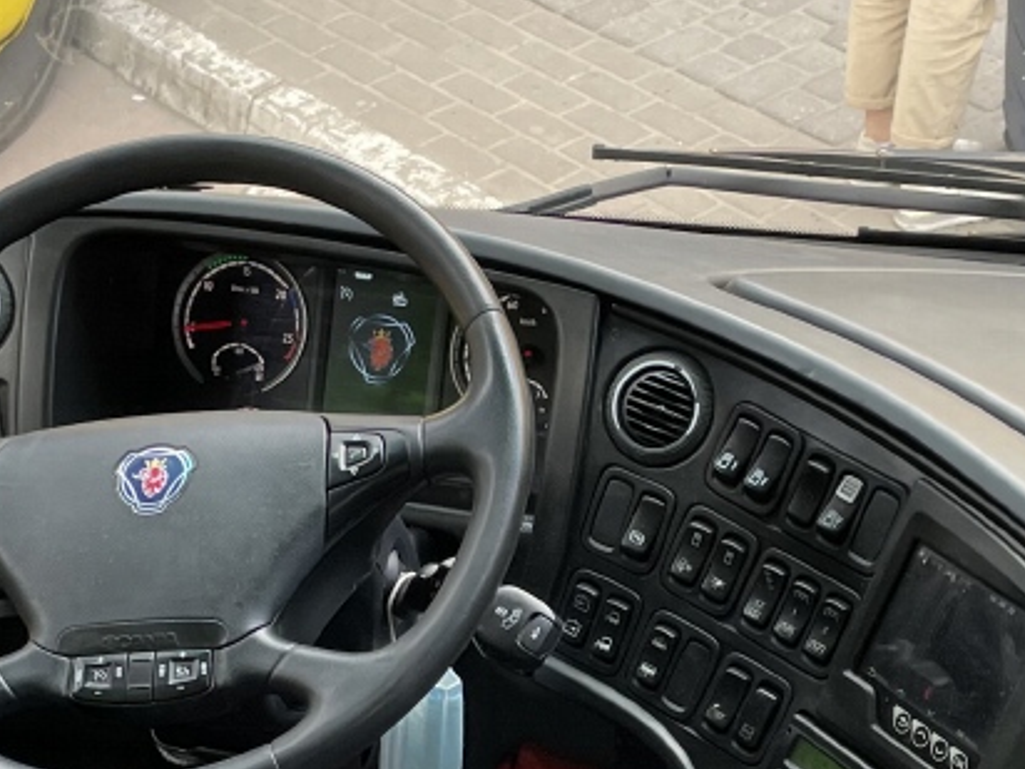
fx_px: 2428
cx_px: 480
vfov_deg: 17.7
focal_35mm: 82
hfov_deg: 23.8
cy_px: 723
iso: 50
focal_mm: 4.2
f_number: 1.6
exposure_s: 1/121
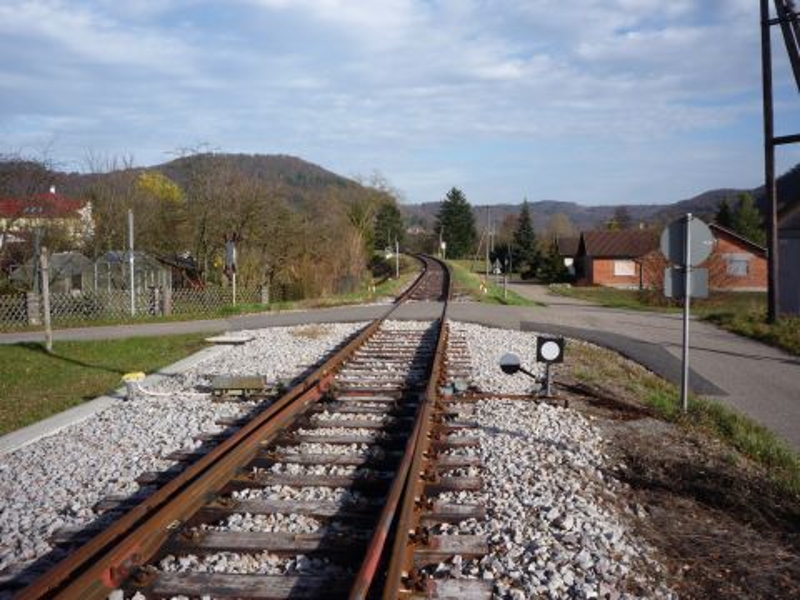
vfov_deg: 44.2
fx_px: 740
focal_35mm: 32
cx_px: 400
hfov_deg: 56.8
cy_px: 300
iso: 100
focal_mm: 5.2
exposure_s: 1/400
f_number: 5
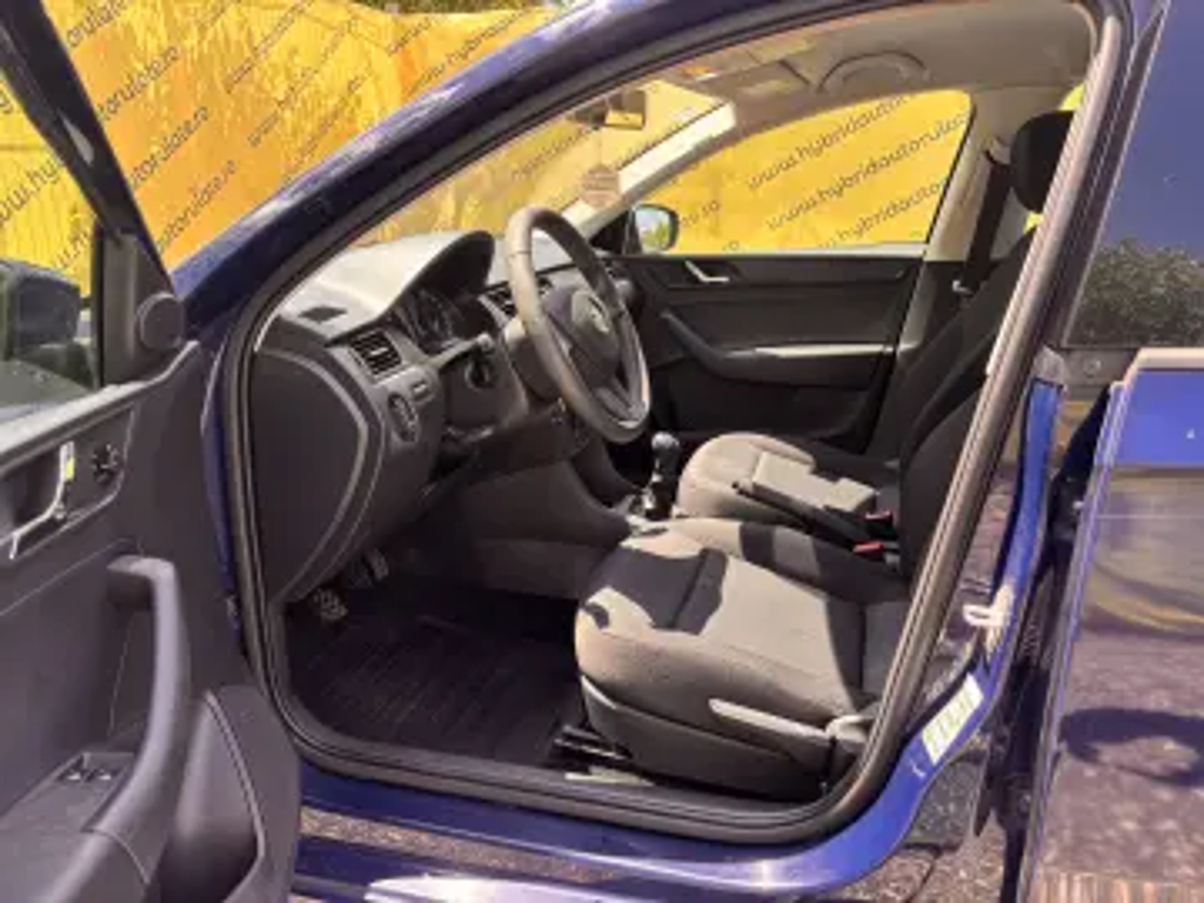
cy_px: 452
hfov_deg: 67.3
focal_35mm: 26
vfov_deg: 53.1
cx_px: 602
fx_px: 904
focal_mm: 5.96
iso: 40
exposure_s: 1/219
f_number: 1.6
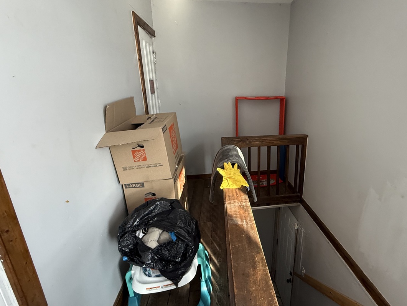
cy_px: 154
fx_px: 223
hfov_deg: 83.3
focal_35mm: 19
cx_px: 250
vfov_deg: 68.7
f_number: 2.2
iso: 320
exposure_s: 1/81
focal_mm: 2.22
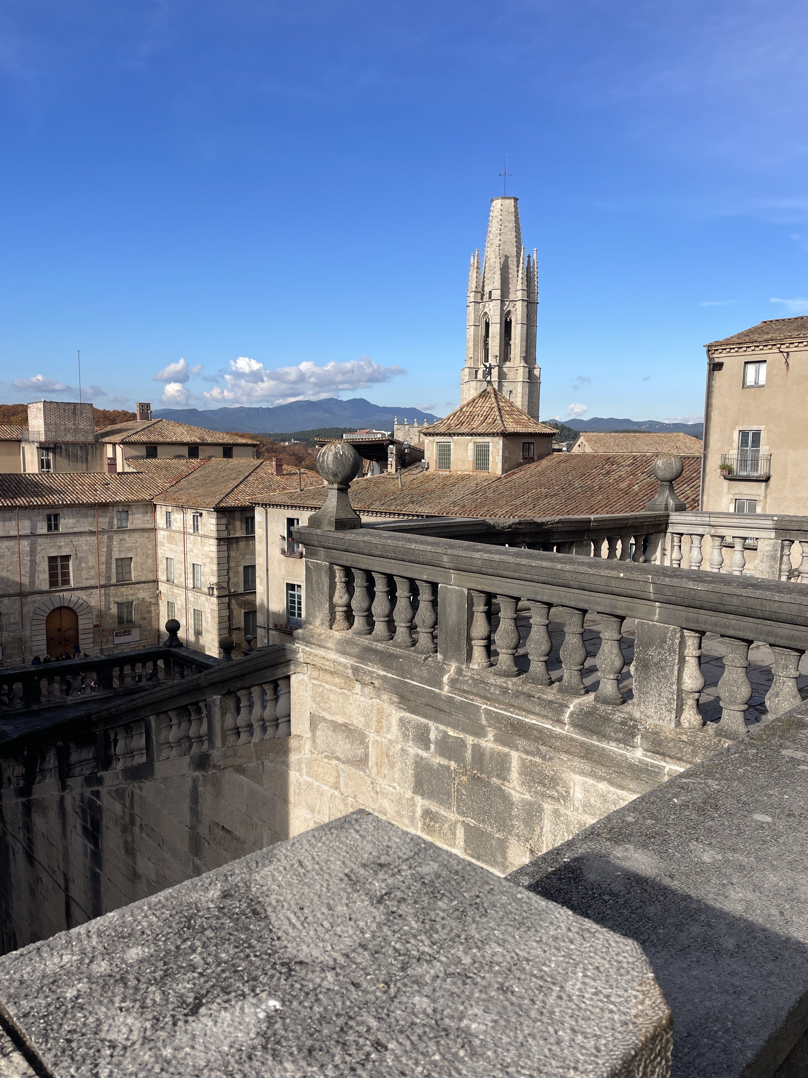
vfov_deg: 67.3
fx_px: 809
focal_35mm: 26
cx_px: 404
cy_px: 539
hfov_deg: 53.1
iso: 32
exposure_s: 1/3205
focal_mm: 4.2
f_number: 1.6
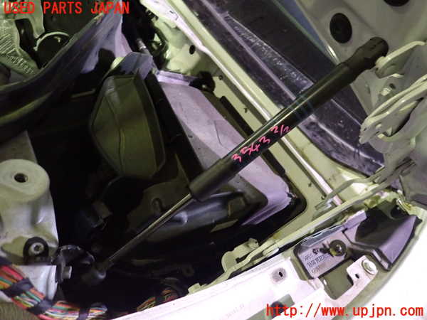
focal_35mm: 25
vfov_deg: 54.9
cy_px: 160
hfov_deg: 69.4
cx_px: 214
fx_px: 308
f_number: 2
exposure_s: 1/20
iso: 800
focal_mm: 4.5
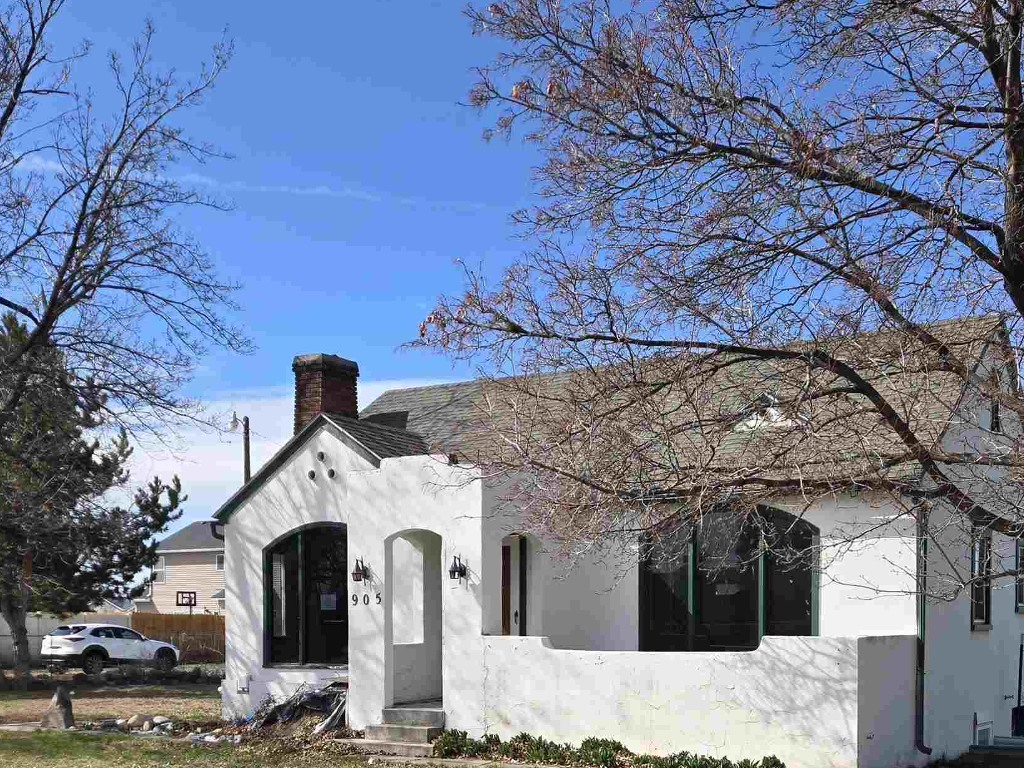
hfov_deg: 43.8
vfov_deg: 32.4
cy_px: 650
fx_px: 1272
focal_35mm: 43
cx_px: 570
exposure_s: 1/1628
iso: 25
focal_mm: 5.4
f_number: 1.8
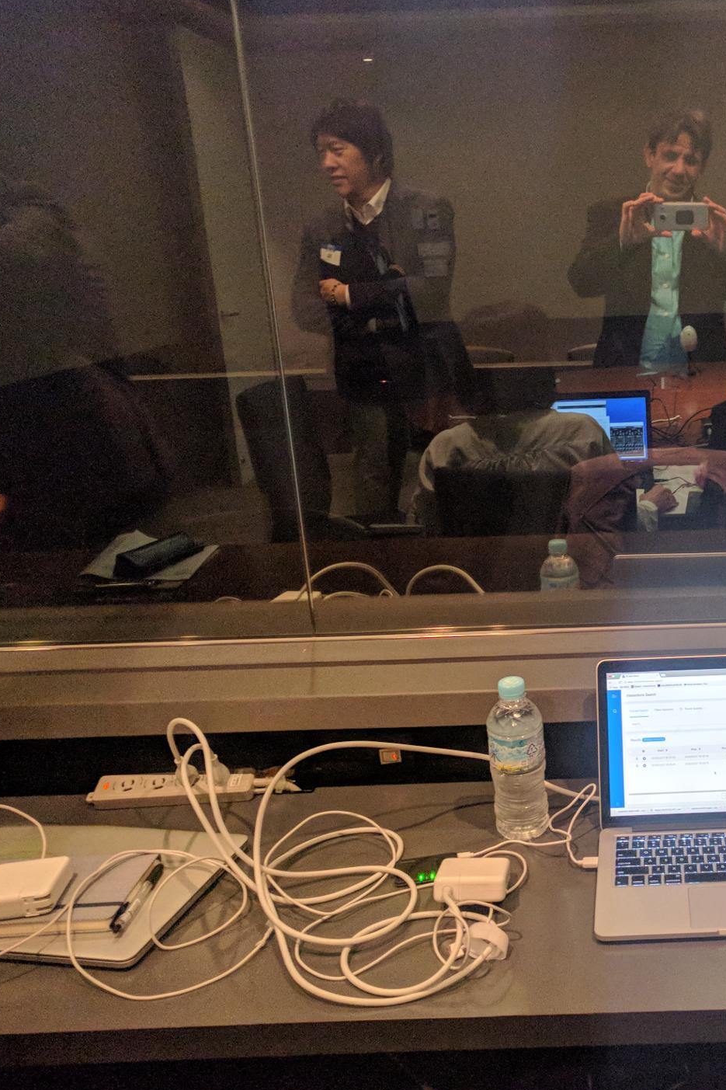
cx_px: 660
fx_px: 1119
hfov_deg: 33.9
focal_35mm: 37
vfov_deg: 51.9
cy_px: 541
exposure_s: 1/41.2
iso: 405
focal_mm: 4.67
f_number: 2
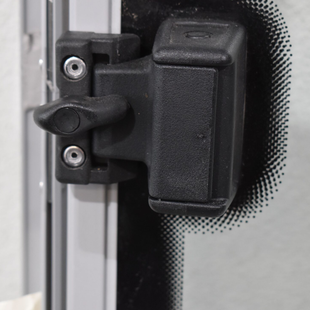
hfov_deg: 15.6
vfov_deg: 15.5
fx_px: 1135
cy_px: 129
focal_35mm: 112
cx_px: 172
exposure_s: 1/125
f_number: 5.6
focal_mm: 50
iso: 1100
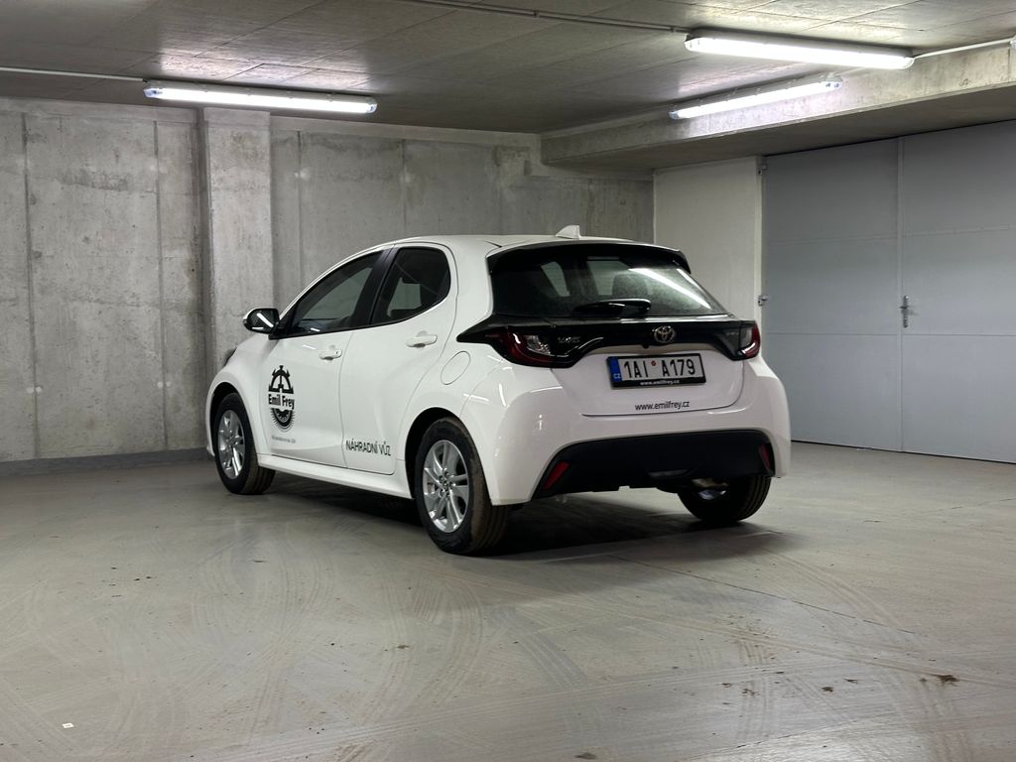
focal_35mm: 48
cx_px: 508
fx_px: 1409
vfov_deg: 30.3
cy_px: 381
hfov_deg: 39.7
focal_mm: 6.86
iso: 160
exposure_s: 1/50
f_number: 1.78
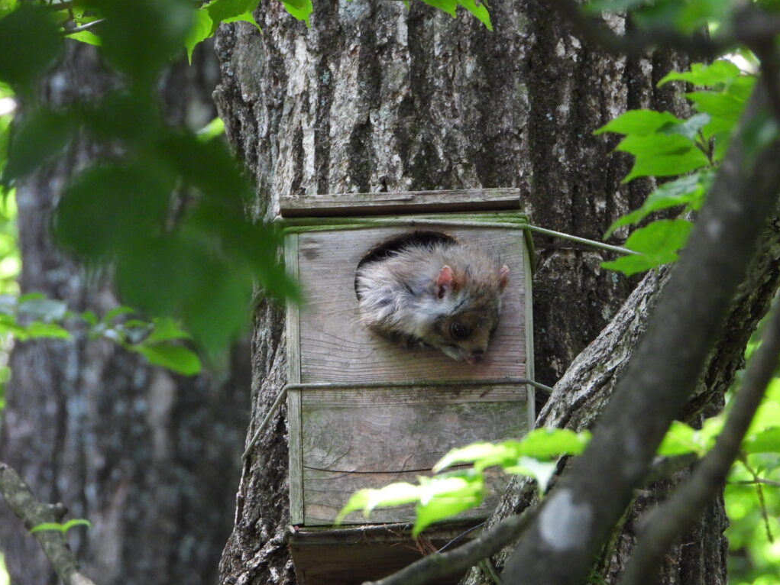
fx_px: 15820
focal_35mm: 702
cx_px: 390
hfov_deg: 2.8
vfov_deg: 2.1
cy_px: 292
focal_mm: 126
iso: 800
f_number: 5
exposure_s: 1/60
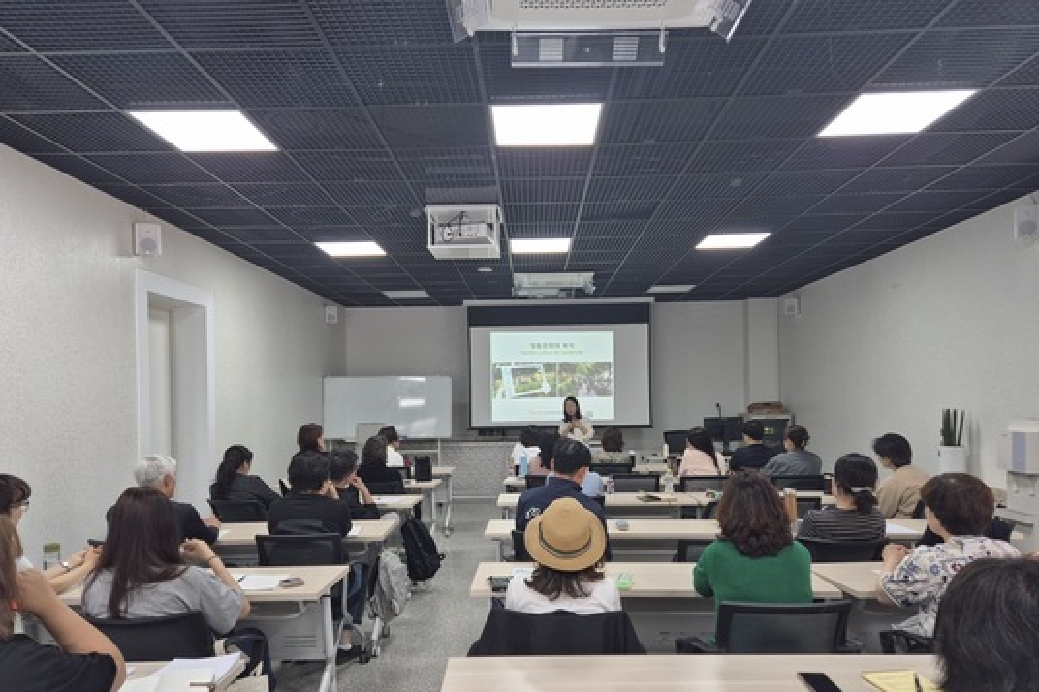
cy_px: 401
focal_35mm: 25
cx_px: 527
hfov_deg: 71.5
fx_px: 721
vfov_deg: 51.0
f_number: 1.8
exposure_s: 1/120
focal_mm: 5.4
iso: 64
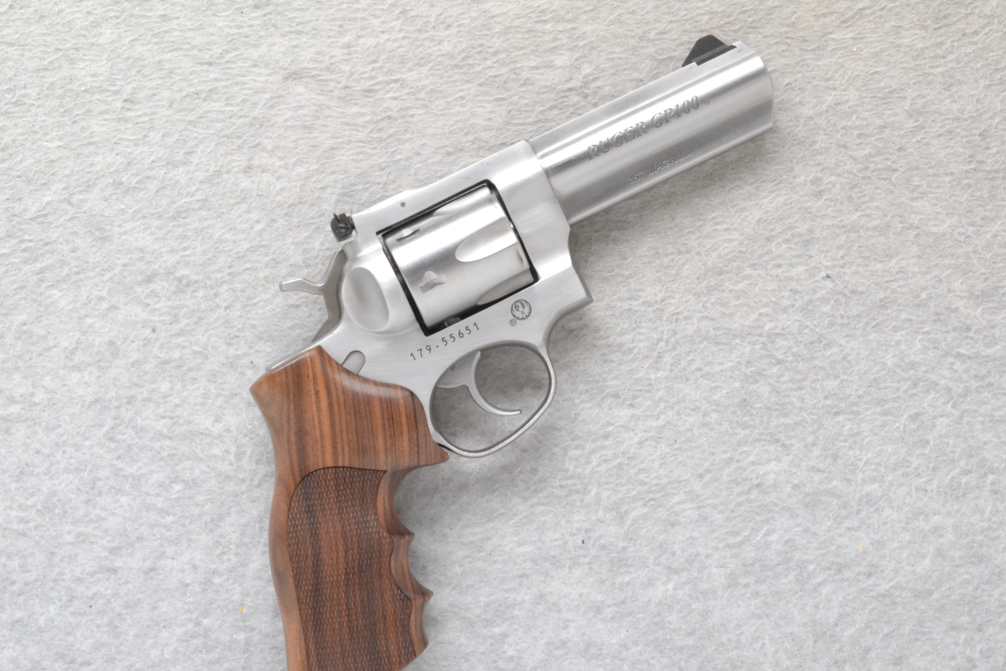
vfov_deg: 22.3
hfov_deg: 32.9
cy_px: 349
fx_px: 1705
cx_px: 477
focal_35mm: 61
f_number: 20
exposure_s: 1/60
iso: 3200
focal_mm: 36
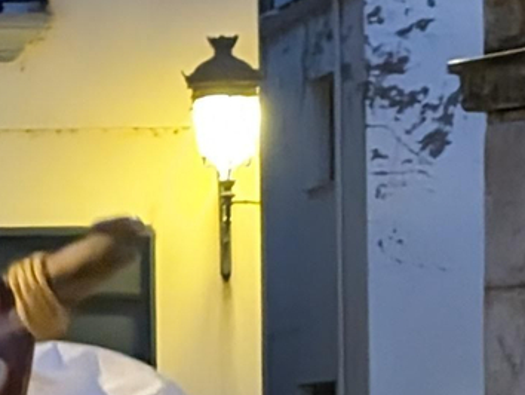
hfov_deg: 7.1
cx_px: 1
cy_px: 762
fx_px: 4204
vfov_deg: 5.3
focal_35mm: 277
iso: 1247
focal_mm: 6.9
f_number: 1.68
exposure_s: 1/100
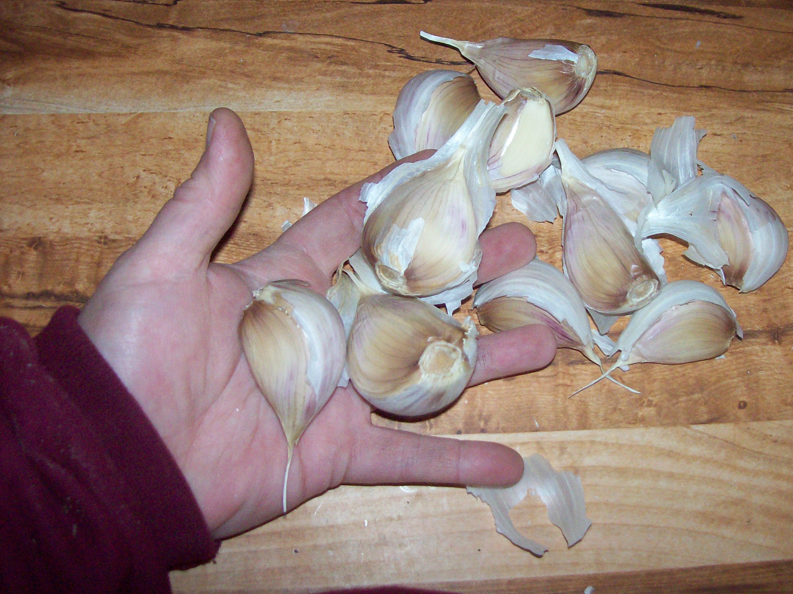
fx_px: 962
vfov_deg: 34.3
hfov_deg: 44.6
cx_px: 462
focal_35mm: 42
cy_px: 248
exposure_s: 1/64
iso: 140
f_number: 2.7
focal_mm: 6
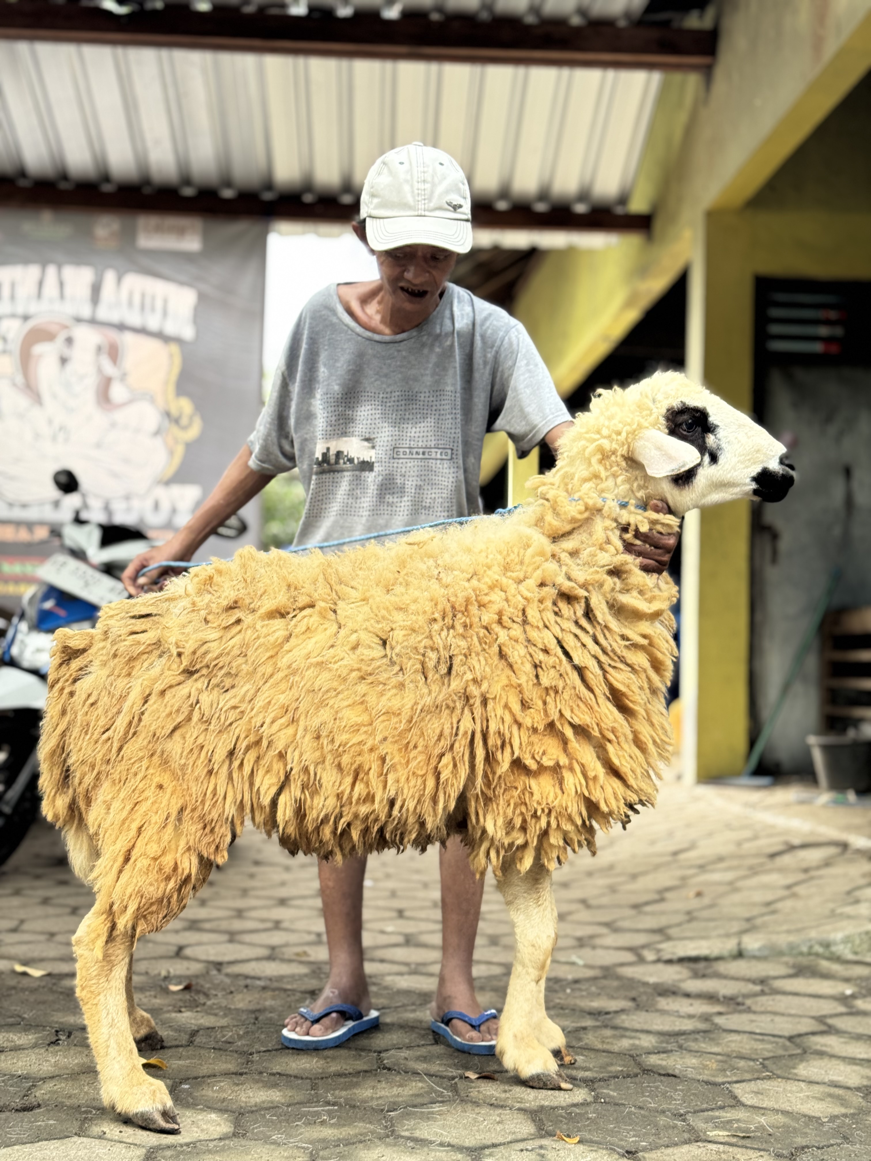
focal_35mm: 48
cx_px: 436
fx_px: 1610
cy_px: 580
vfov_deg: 39.7
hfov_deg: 30.3
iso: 64
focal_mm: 6.76
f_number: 1.78
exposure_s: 1/121
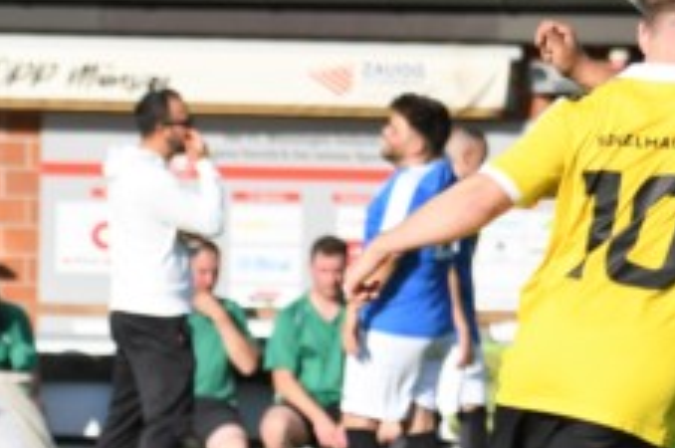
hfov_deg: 2.9
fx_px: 13443
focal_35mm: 718
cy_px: 281
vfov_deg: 1.9
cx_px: 723
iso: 800
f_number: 5.6
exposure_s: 1/4000
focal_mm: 200
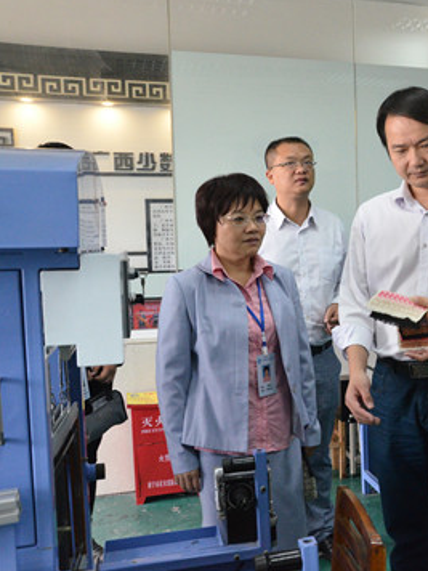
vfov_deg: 40.6
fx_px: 771
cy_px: 287
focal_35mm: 47
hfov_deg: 29.1
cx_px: 426
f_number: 5
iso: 3200
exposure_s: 1/100
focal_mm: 21
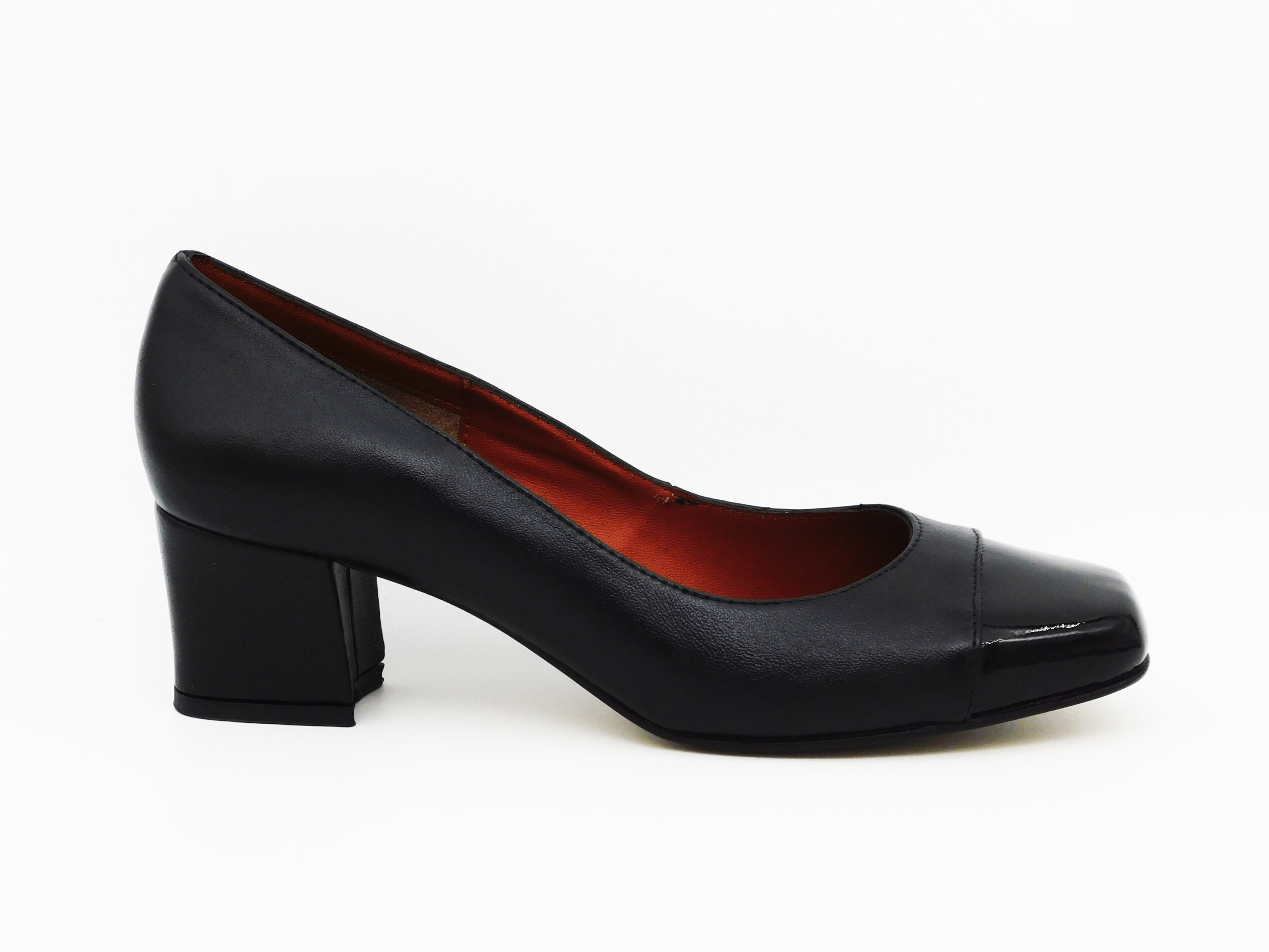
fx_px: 2456
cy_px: 476
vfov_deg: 21.9
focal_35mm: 67
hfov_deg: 29.0
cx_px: 639
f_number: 4.2
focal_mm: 11.7
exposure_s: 1/400
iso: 125
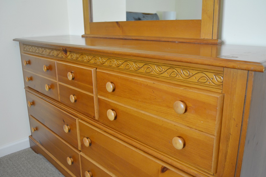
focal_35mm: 31
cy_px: 87
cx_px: 135
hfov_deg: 60.3
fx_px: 229
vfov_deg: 42.3
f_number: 3.8
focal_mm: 20
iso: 800
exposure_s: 1/60
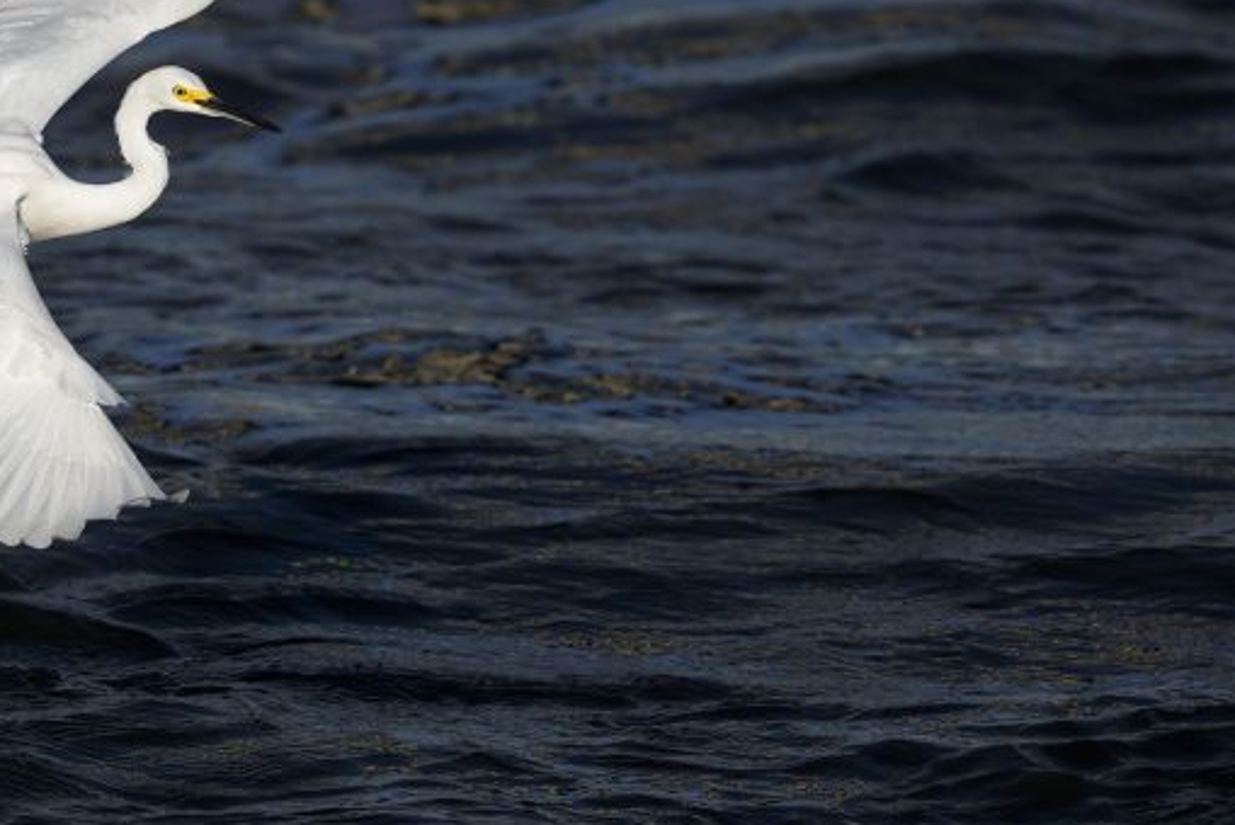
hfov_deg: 2.2
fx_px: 32333
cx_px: 379
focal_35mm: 942
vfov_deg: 1.5
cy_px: 205
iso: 800
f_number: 6.3
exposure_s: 1/8000
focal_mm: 600
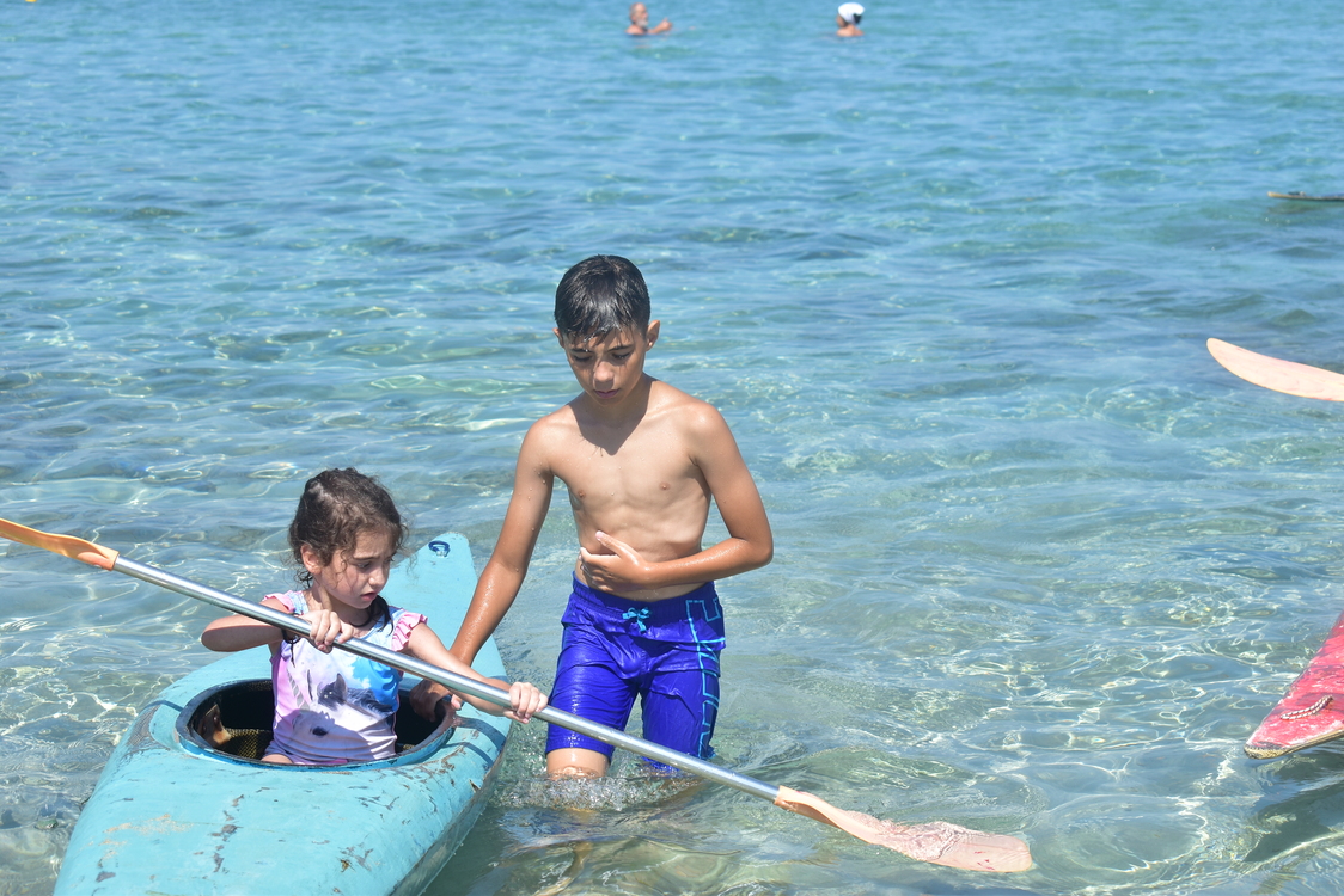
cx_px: 672
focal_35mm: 82
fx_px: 3081
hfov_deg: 24.6
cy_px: 448
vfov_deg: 16.6
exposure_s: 1/400
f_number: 5.6
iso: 100
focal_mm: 55
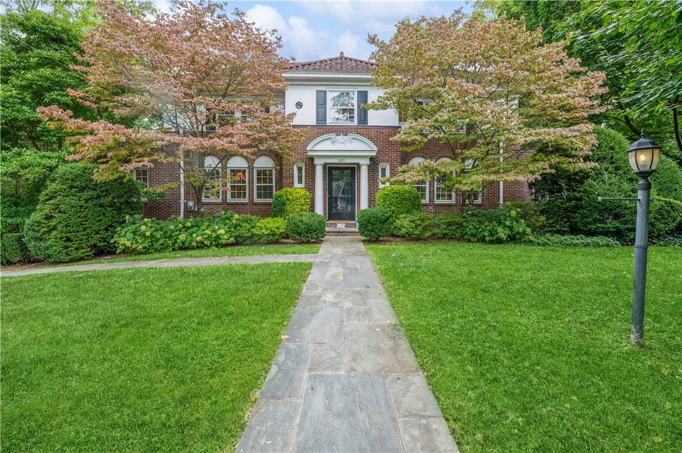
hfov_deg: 100.4
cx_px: 341
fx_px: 284
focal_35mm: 15
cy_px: 226
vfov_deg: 77.2
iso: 200
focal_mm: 15
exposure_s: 1/20
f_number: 11
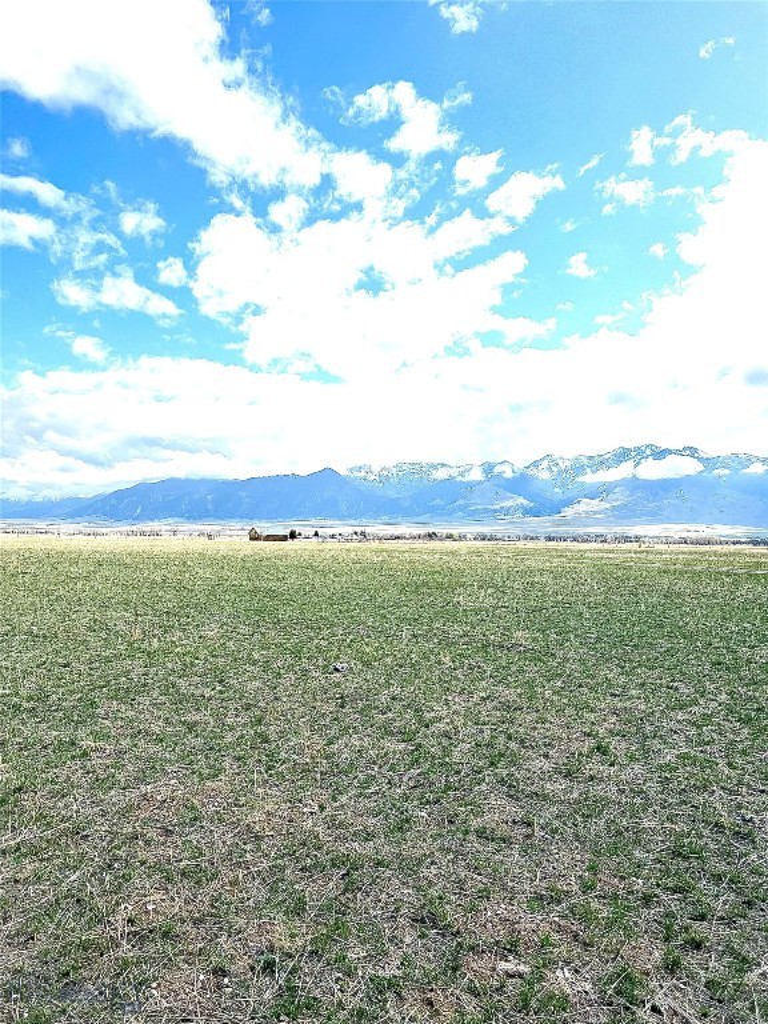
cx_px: 384
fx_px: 769
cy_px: 512
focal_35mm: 26
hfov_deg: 53.1
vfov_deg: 67.3
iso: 50
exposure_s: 1/10309
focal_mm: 5.7
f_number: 1.5
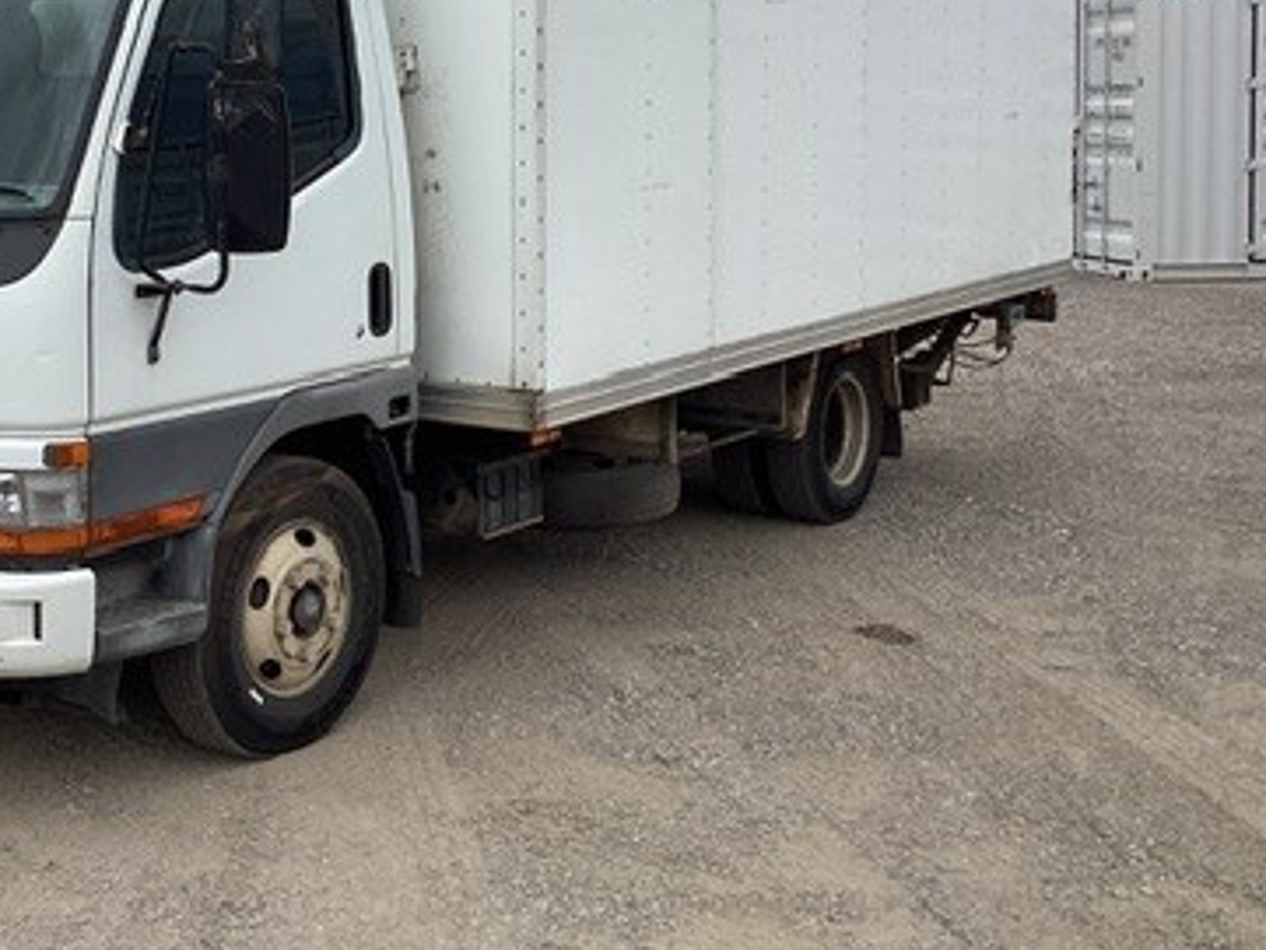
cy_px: 175
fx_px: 2012
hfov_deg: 34.6
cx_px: 424
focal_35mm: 55
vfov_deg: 26.0
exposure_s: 1/306
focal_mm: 3.3
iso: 25
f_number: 2.4
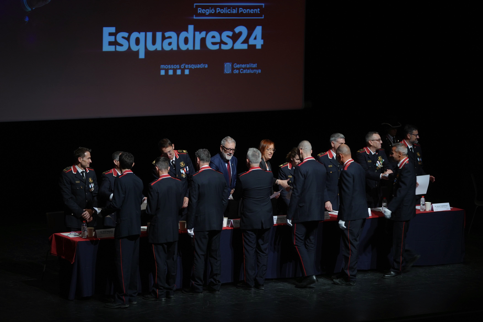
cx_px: 242
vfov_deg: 10.2
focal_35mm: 134
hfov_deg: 15.3
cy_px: 161
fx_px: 1798
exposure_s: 1/50
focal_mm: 134
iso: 250
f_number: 2.8
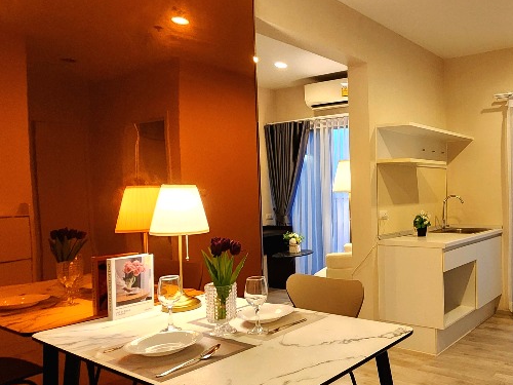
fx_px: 385
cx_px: 431
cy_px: 210
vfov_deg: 53.0
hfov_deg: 60.2
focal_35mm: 26
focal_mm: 2.2
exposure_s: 1/33
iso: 320
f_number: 2.2
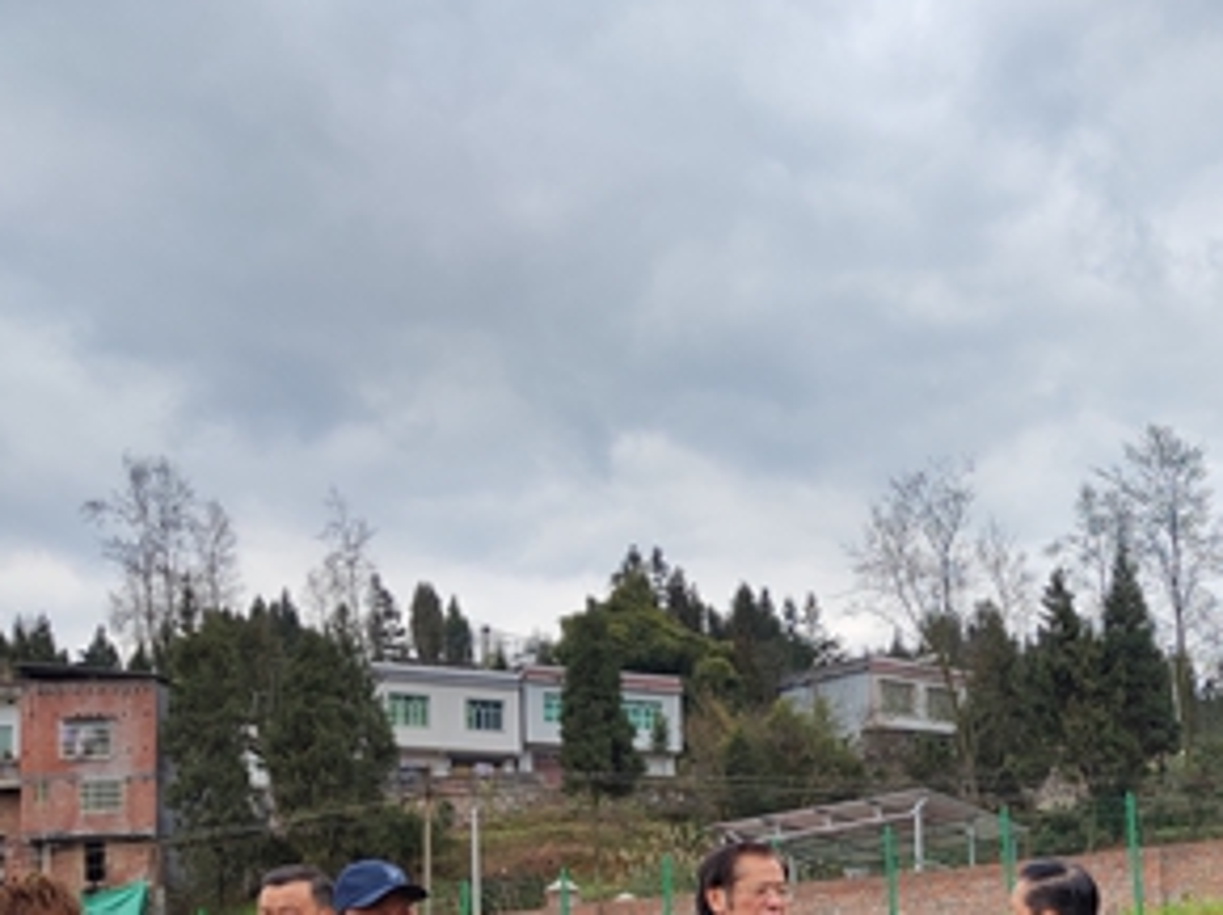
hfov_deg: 33.8
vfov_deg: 26.4
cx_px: 1151
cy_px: 848
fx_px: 1871
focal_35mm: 53
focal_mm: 5.59
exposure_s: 1/1770
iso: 50
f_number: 1.88
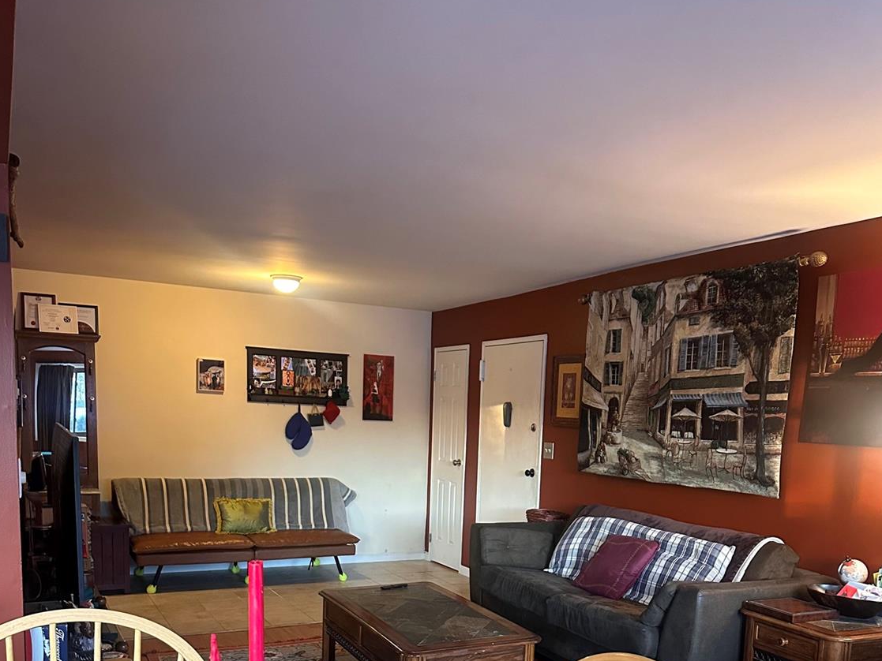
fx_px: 841
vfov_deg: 41.3
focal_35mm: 33
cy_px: 520
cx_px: 446
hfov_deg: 55.3
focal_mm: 6.86
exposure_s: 1/60
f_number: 1.78
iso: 640
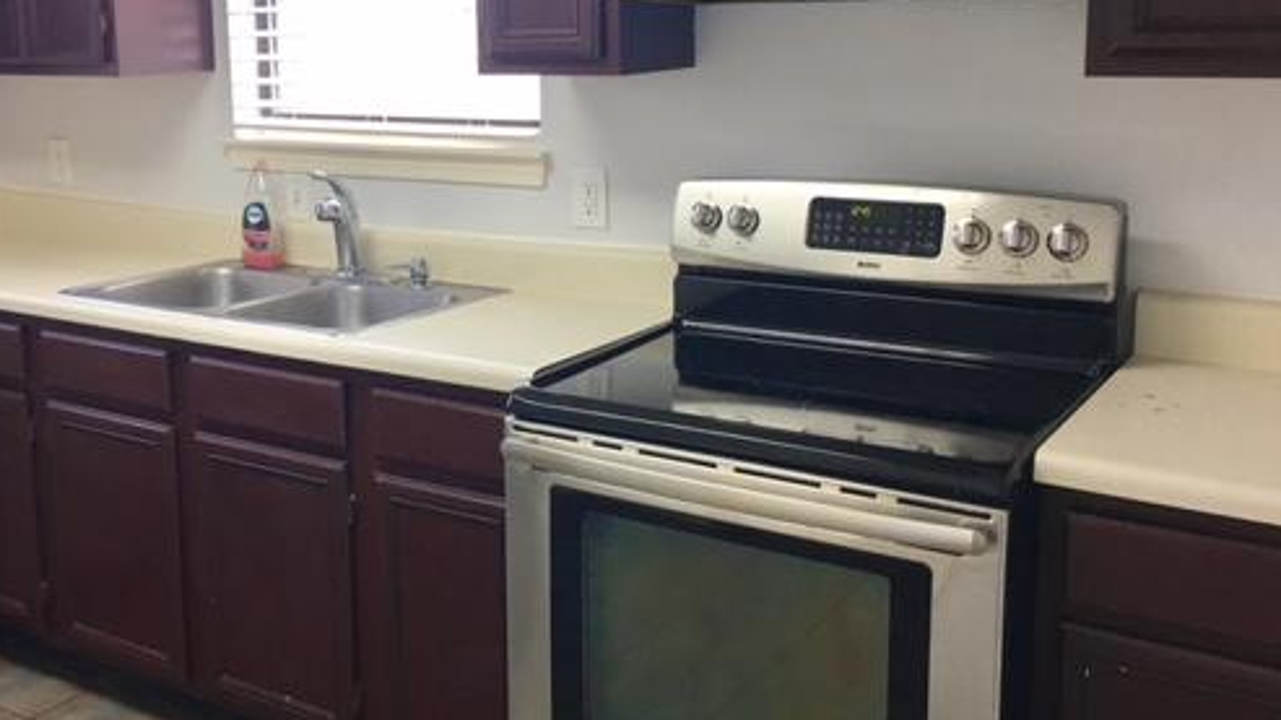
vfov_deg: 28.8
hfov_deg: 49.0
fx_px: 1392
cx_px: 494
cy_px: 244
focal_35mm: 41
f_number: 2.2
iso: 25
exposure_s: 1/15
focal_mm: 4.15
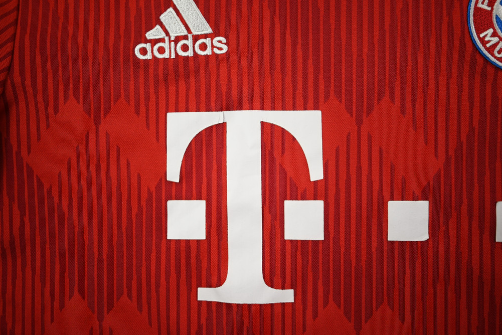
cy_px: 168
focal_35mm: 32
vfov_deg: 40.6
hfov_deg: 57.9
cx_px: 251
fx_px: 453
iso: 200
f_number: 4.8
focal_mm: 32.5
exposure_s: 1/125
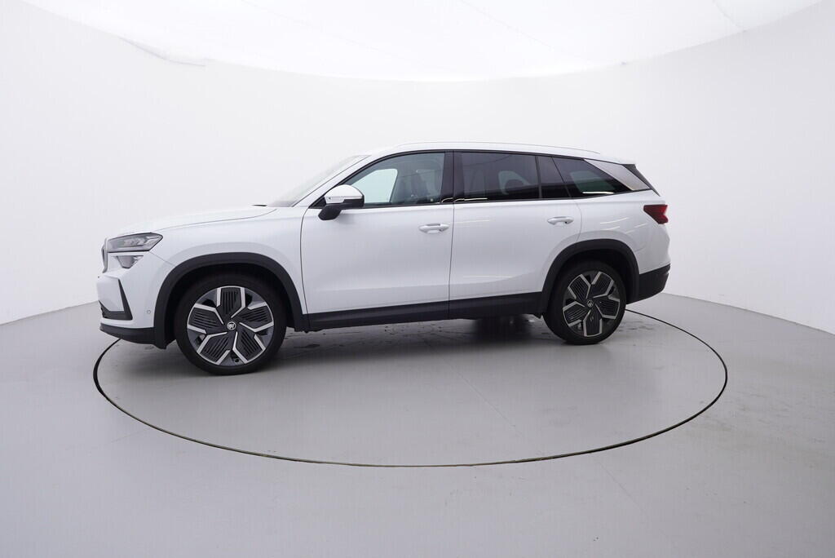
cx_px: 418
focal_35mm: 22
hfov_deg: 77.3
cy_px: 279
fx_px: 522
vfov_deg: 56.2
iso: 200
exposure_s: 1/80
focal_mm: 15
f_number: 5
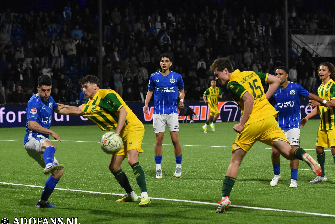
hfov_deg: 19.3
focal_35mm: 106
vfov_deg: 12.9
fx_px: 986
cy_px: 113
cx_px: 169
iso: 3200
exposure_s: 1/800
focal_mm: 70
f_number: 2.8
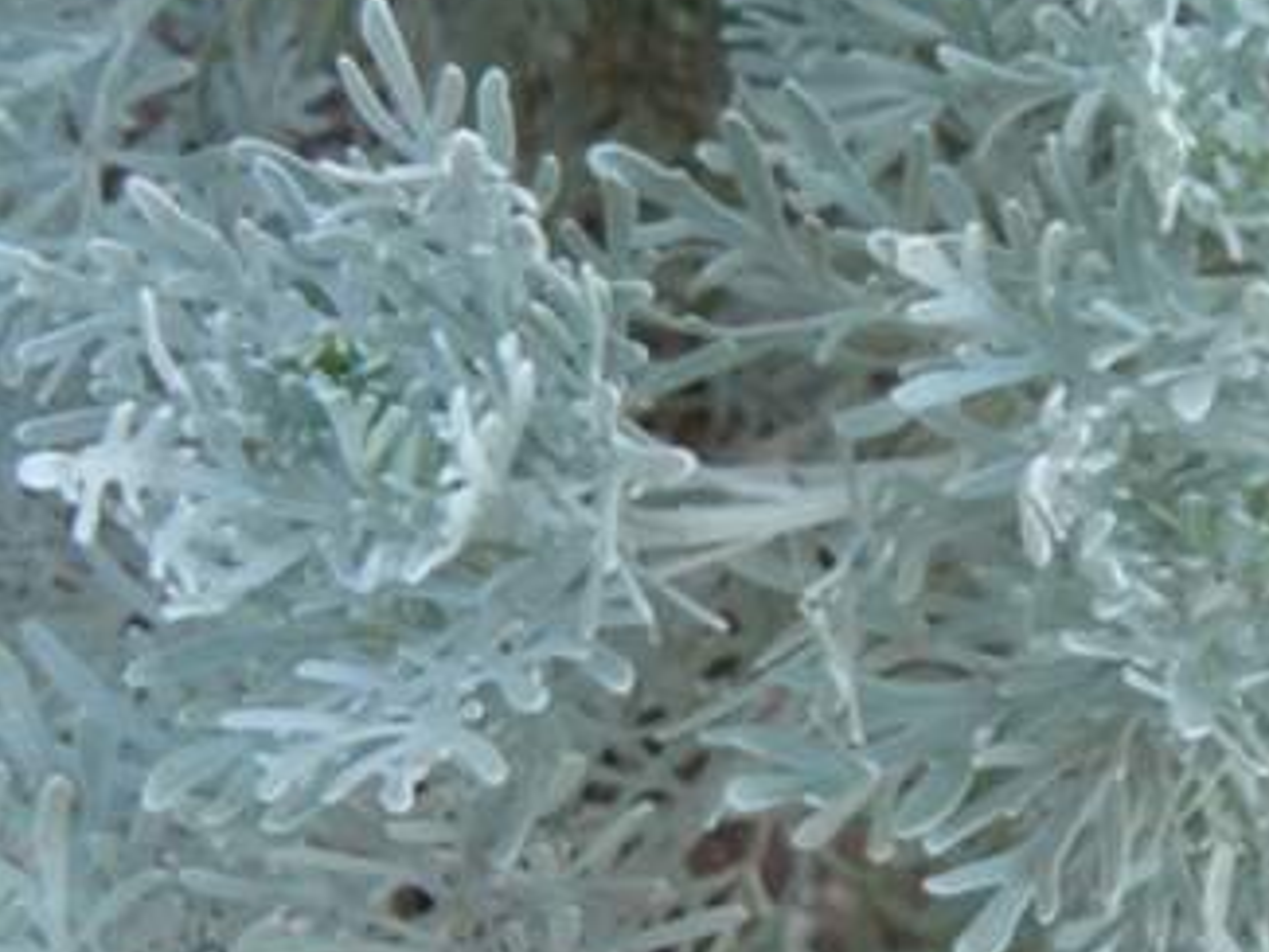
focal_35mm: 72
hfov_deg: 25.7
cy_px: 451
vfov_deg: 20.5
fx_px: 2640
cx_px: 1259
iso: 100
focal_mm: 6
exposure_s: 1/30
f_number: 5
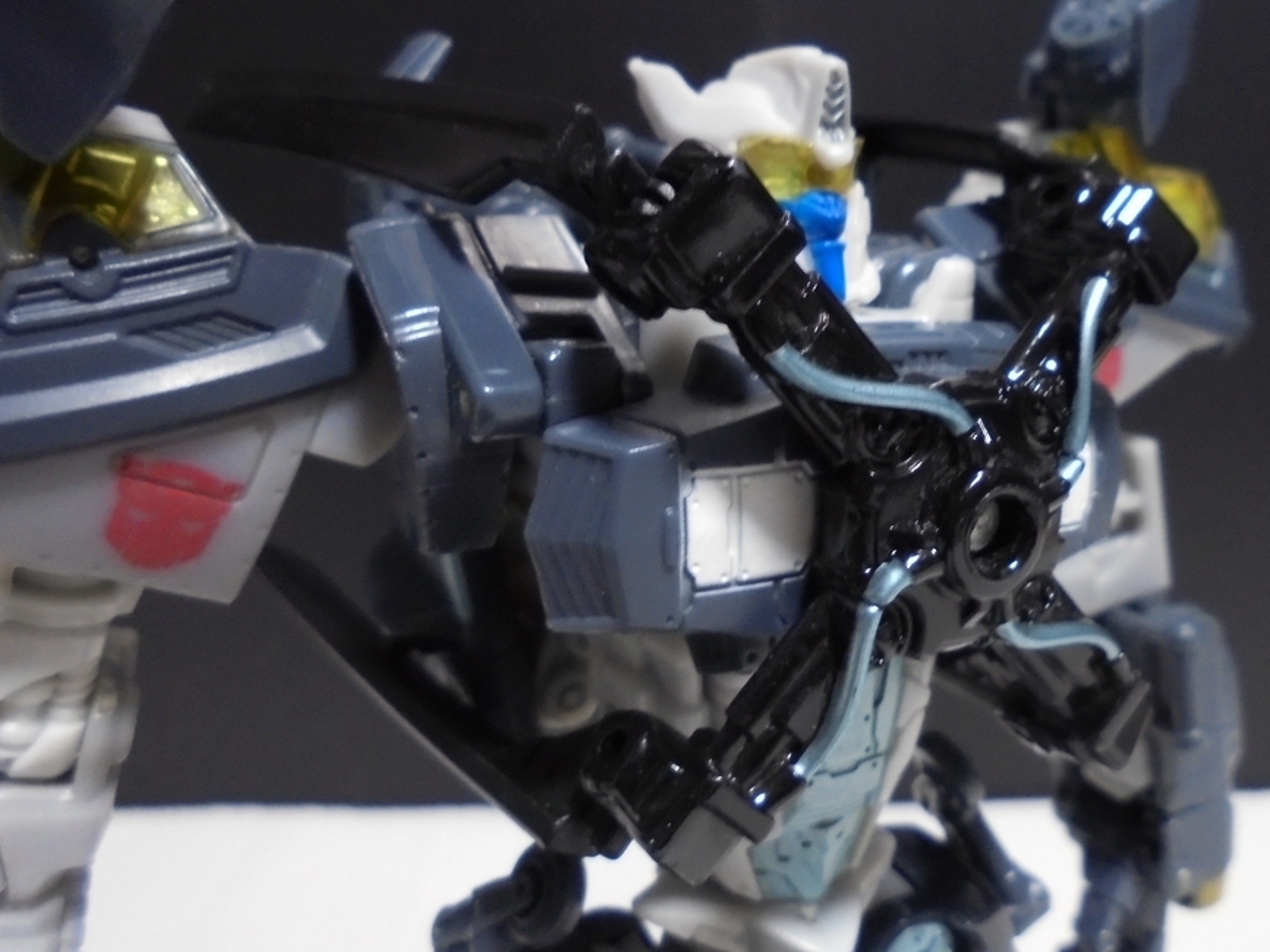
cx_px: 847
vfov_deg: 39.6
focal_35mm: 36
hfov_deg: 50.4
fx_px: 1321
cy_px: 429
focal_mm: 4.6
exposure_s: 1/6
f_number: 3.5
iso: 400
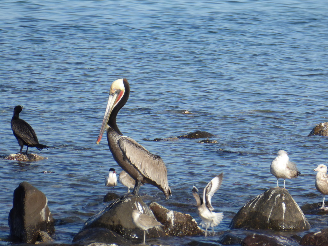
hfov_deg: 2.5
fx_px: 7580
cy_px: 123
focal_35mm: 800
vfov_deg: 1.9
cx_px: 164
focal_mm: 129
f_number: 6.4
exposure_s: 1/500
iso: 160
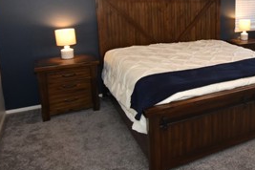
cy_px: 36
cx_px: 233
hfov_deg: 47.3
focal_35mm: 36
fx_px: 255
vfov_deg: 35.8
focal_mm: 10
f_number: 3.5
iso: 800
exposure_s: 1/60
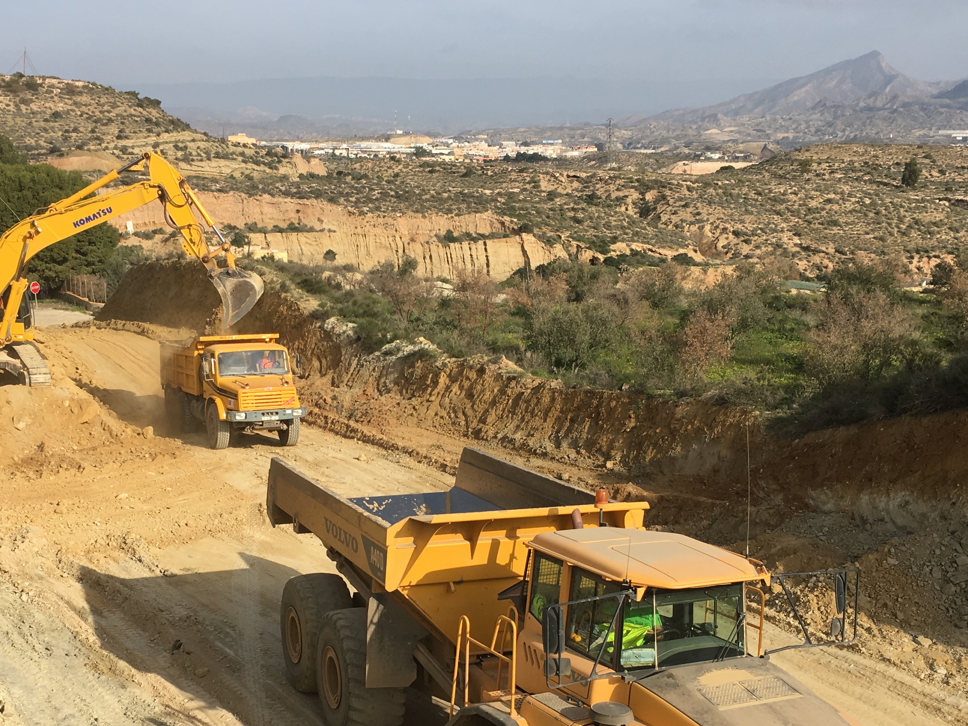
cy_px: 461
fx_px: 1258
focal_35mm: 45
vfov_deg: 32.0
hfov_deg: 41.9
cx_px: 383
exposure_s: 1/1479
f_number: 2.2
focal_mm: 4.15
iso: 25
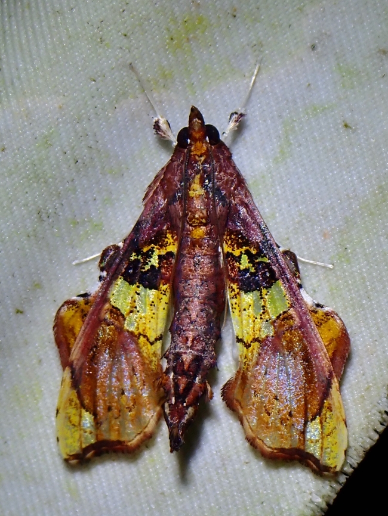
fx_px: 1494
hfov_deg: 14.8
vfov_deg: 19.6
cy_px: 258
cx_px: 194
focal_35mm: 100
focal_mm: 18
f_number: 6.3
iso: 100
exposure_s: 1/800
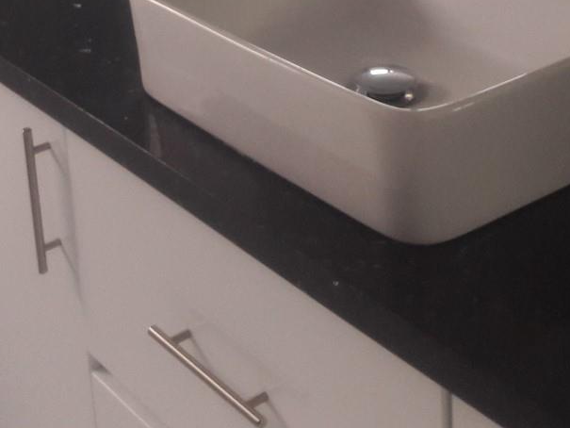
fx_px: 1219
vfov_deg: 18.6
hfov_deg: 26.2
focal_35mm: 74
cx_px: 196
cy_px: -122
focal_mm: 3.7
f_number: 1.9
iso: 100
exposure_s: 1/30
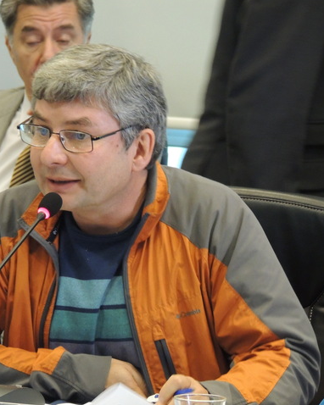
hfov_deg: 4.7
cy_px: 202
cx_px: 105
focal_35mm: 327
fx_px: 3922
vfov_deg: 5.9
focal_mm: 44.5
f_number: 4.7
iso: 800
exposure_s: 1/25
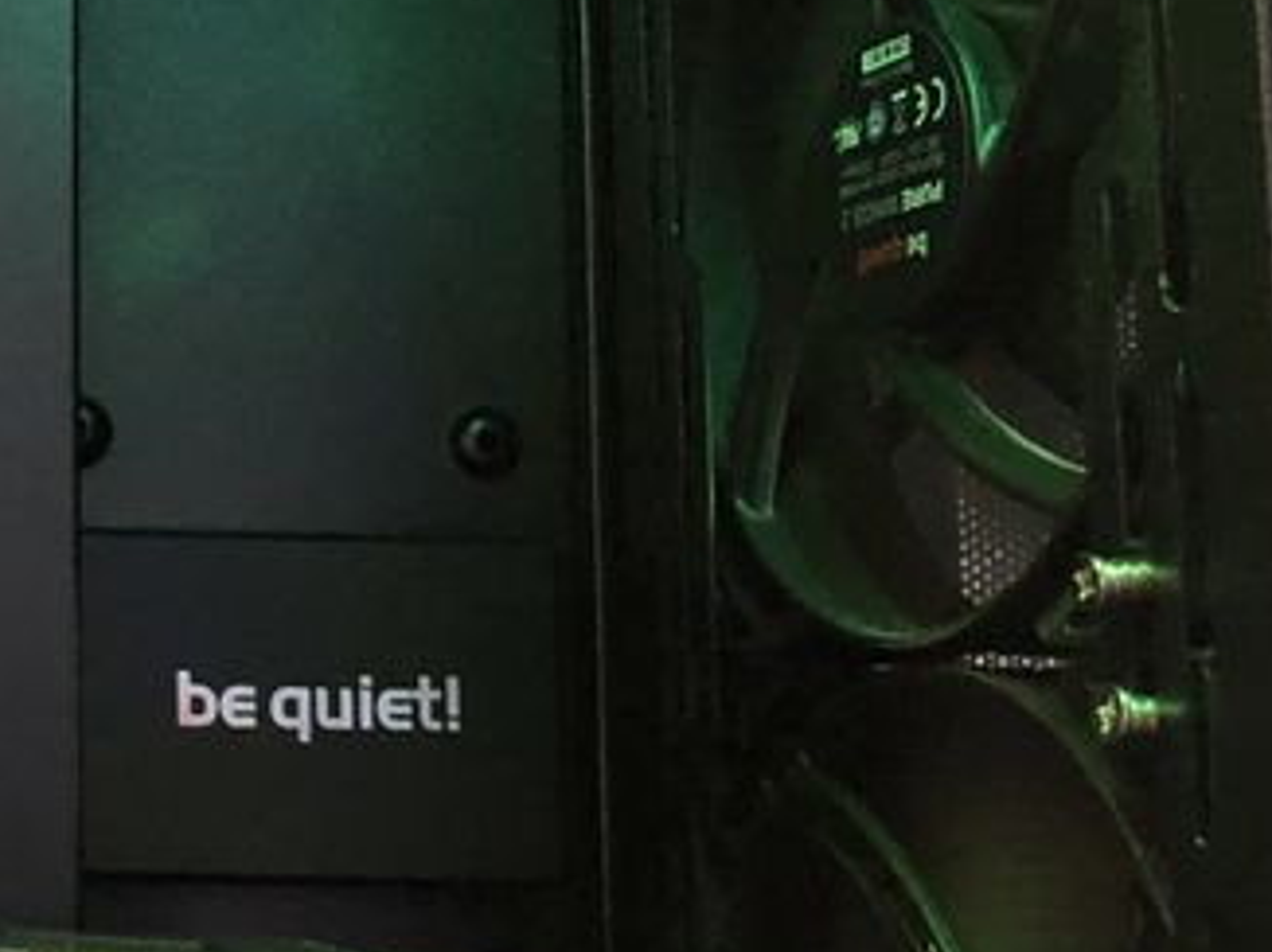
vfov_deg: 17.0
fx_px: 3158
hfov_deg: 19.8
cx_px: -616
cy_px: 215
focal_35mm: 86
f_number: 1.8
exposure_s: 1/6
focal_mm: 3.99
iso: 80
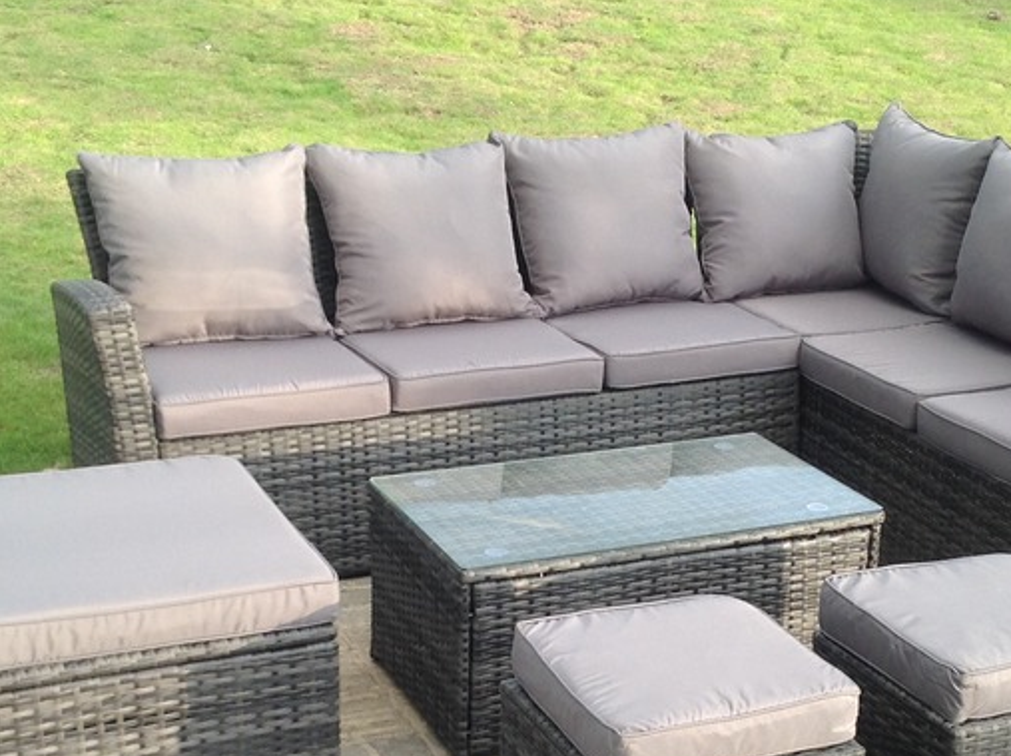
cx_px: 578
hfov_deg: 28.2
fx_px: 2013
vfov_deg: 21.1
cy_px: 569
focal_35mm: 69
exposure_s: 1/183
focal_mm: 4.28
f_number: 2.4
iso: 50
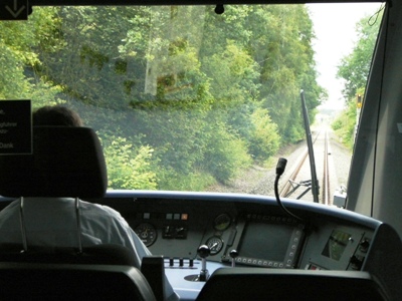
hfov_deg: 25.3
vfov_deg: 19.1
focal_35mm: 77
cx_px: 201
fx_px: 894
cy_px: 150
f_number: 3.7
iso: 400
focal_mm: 11.5
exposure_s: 1/400
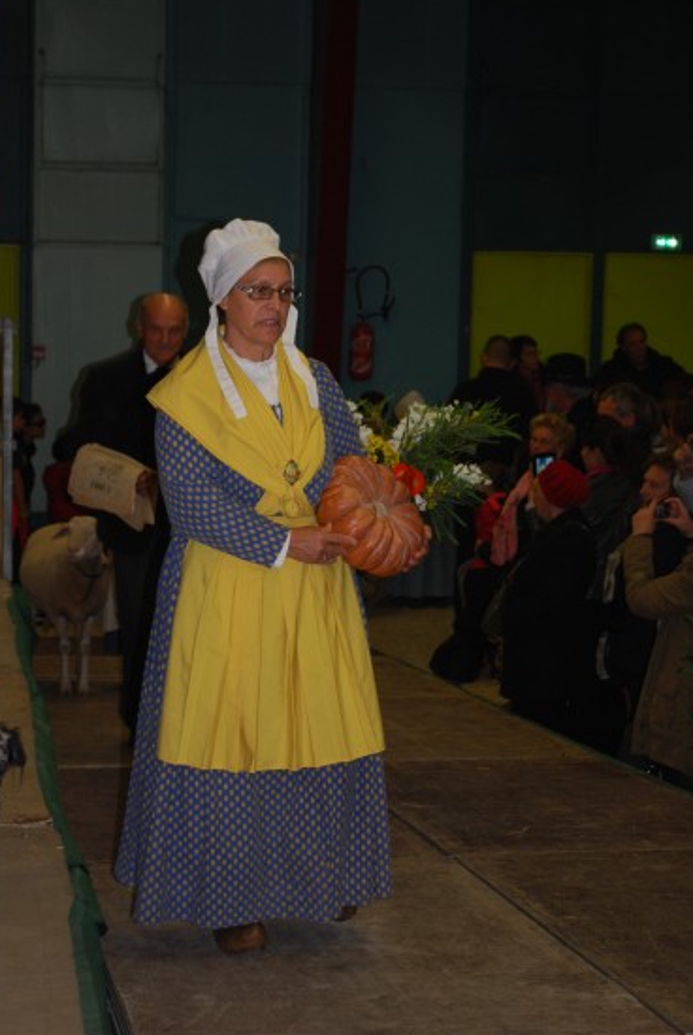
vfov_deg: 24.7
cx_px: 356
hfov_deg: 16.7
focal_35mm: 82
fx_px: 2359
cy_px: 481
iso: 320
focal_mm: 50
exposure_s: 1/60
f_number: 5.6
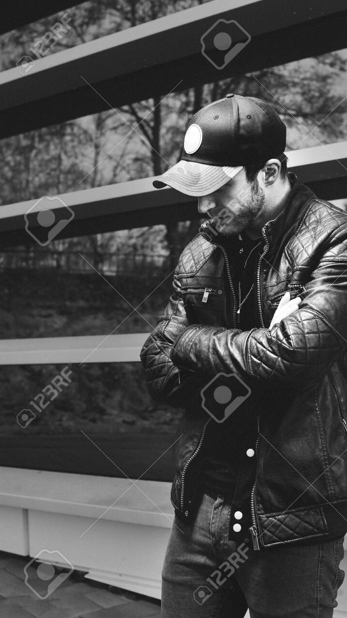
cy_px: 306
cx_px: 205
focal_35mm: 53
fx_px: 867
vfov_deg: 39.2
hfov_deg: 22.6
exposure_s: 1/160
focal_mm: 50
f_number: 6.3
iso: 100
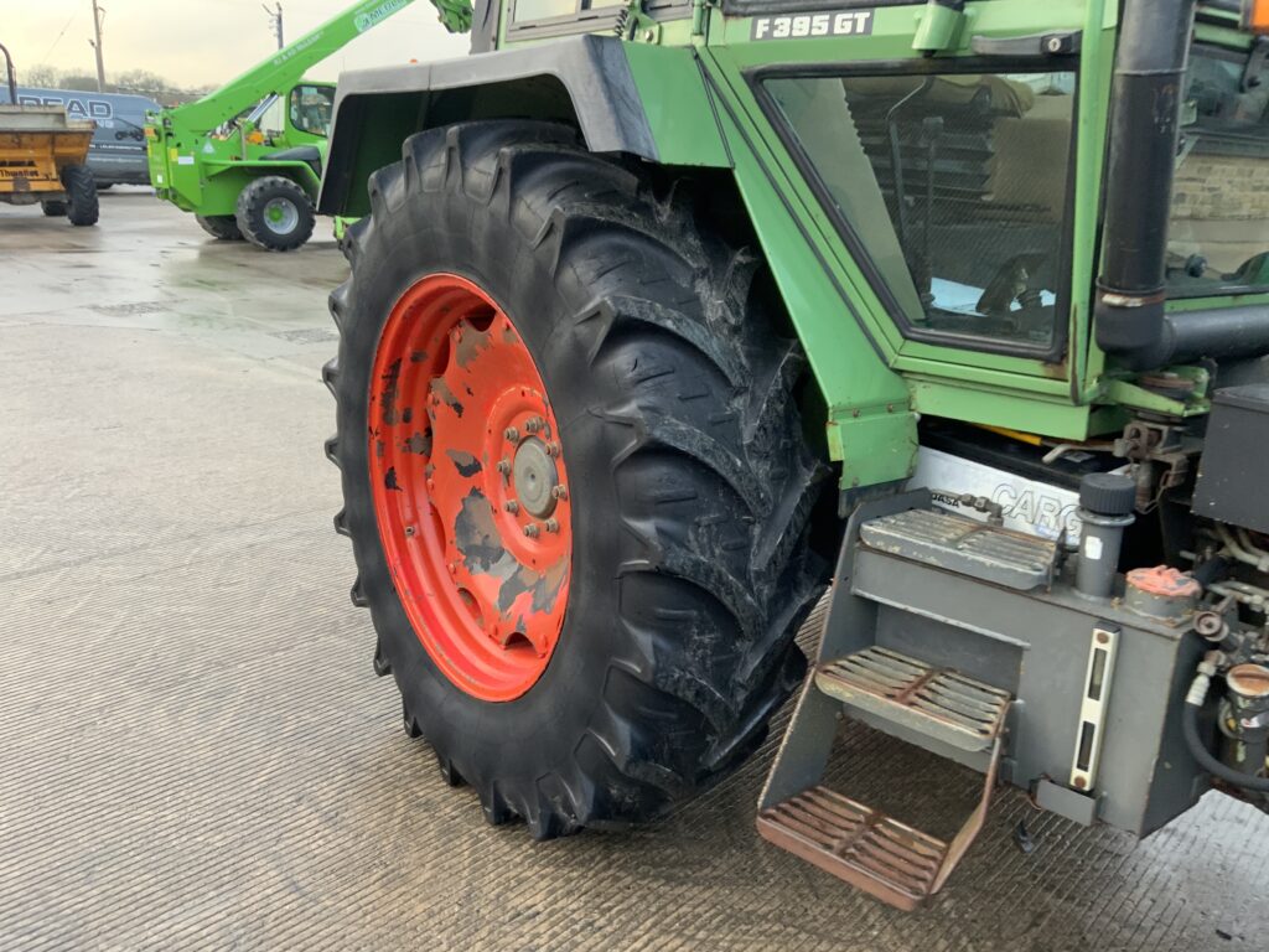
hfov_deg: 61.7
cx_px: 634
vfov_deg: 48.2
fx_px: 1063
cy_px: 476
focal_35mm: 29
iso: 64
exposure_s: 1/94
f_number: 1.8
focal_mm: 3
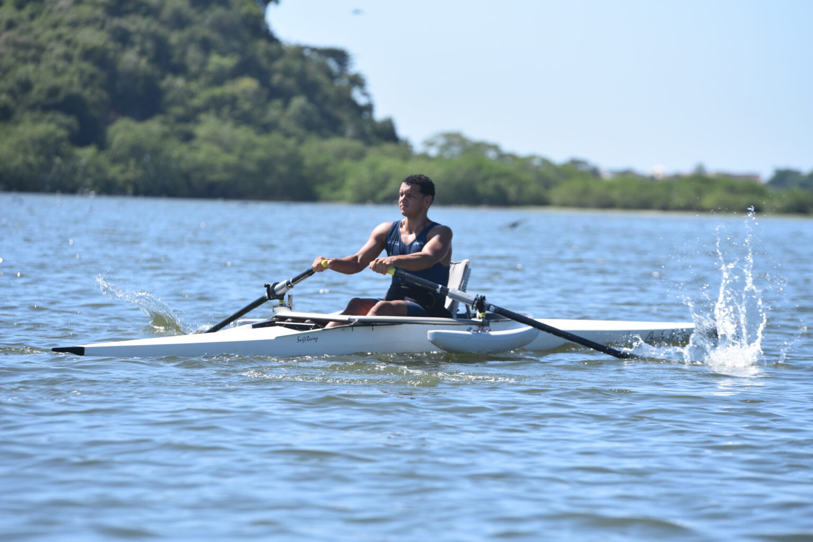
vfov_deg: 6.9
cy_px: 271
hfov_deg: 10.3
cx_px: 406
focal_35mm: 200
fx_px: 4518
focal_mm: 200
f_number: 5
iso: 400
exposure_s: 1/1600
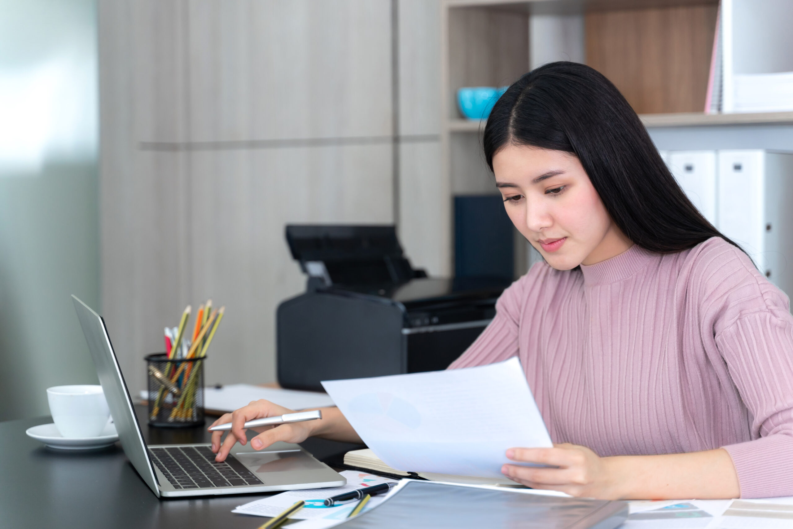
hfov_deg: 28.1
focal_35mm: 72
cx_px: 396
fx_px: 1586
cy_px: 264
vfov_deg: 18.9
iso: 400
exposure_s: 1/250
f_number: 2.8
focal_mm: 72
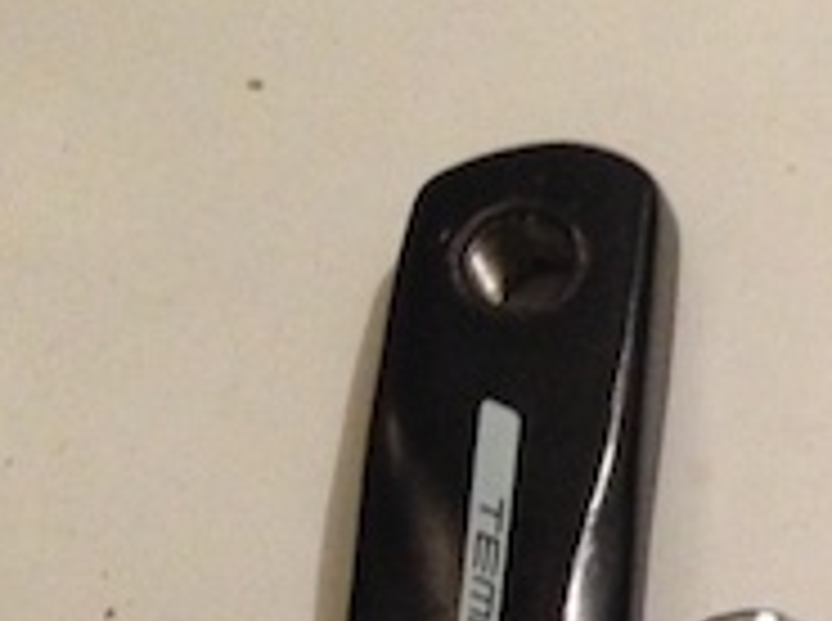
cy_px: 963
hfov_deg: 12.5
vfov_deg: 10.0
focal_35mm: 143
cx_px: 1534
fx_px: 3430
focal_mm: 4.12
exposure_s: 1/20
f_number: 2.4
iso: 320
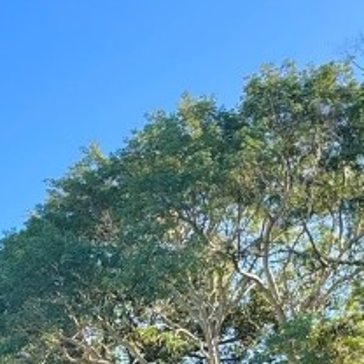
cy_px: 443
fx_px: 726
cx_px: 24
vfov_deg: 25.2
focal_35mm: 61
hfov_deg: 27.0
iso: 40
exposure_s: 1/418
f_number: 2.2
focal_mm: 2.22
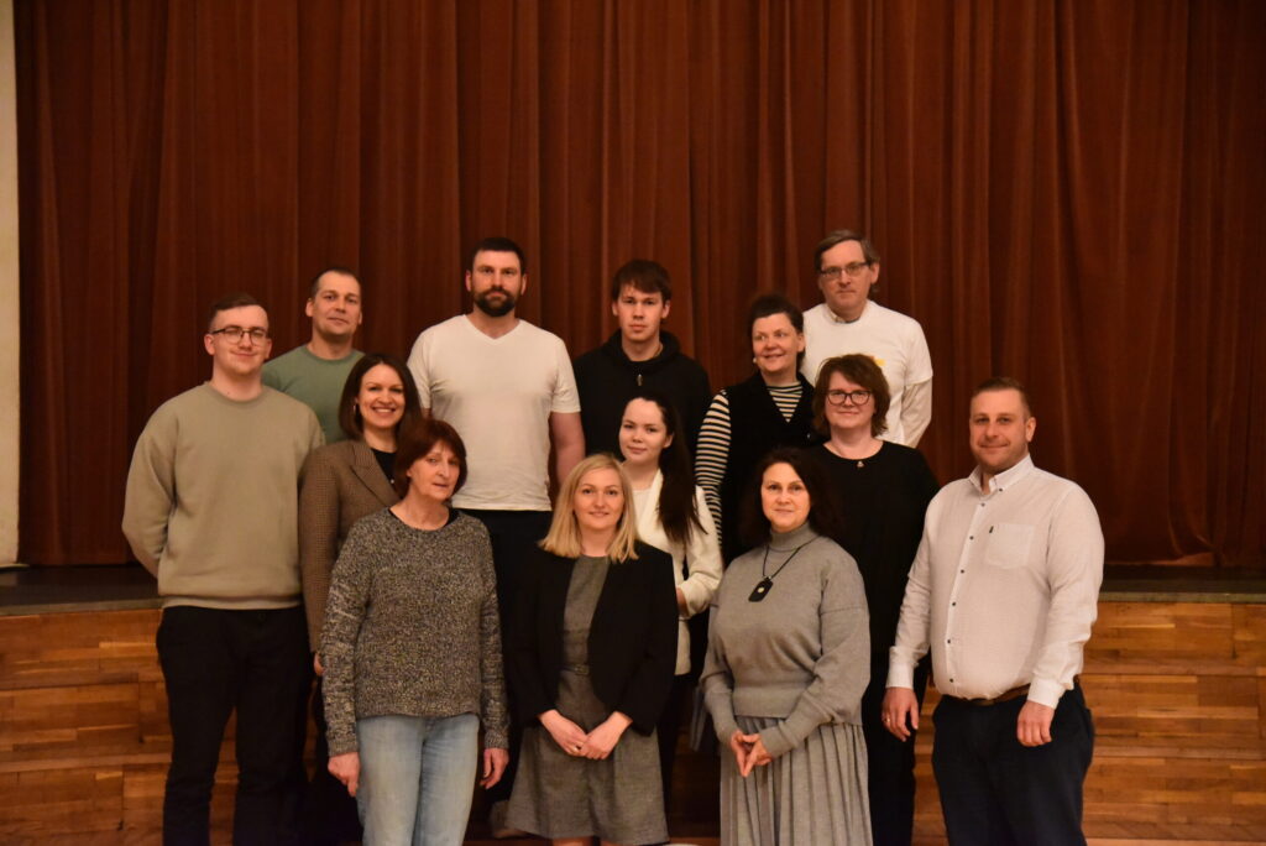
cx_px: 633
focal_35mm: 62
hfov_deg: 32.4
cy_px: 423
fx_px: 2181
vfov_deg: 21.9
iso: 12800
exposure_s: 1/200
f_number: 4
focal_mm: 62
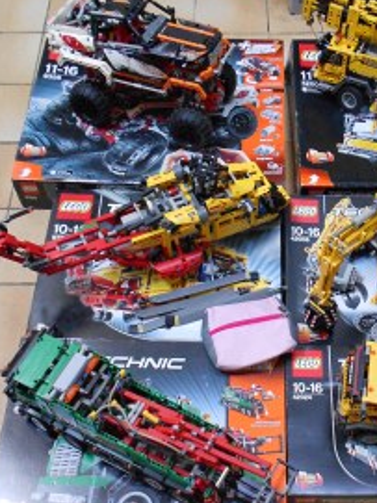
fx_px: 625
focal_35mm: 43
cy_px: 366
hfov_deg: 33.1
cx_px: 266
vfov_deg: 42.8
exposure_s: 1/30
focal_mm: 4.6
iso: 400
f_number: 3.2
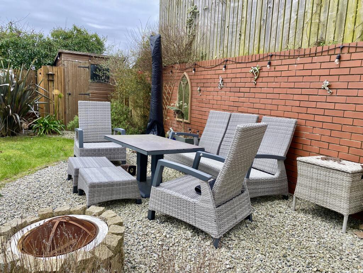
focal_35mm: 26
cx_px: 182
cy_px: 136
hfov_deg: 67.3
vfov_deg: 53.1
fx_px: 273
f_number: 1.8
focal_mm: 4.25
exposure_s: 1/397
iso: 32
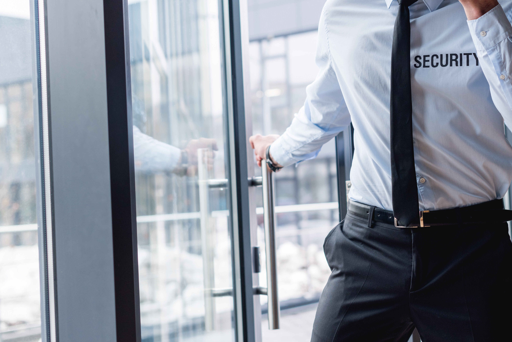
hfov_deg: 30.0
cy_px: 142
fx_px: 953
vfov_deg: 20.3
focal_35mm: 67
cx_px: 313
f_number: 3.2
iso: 320
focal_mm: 50
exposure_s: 1/160
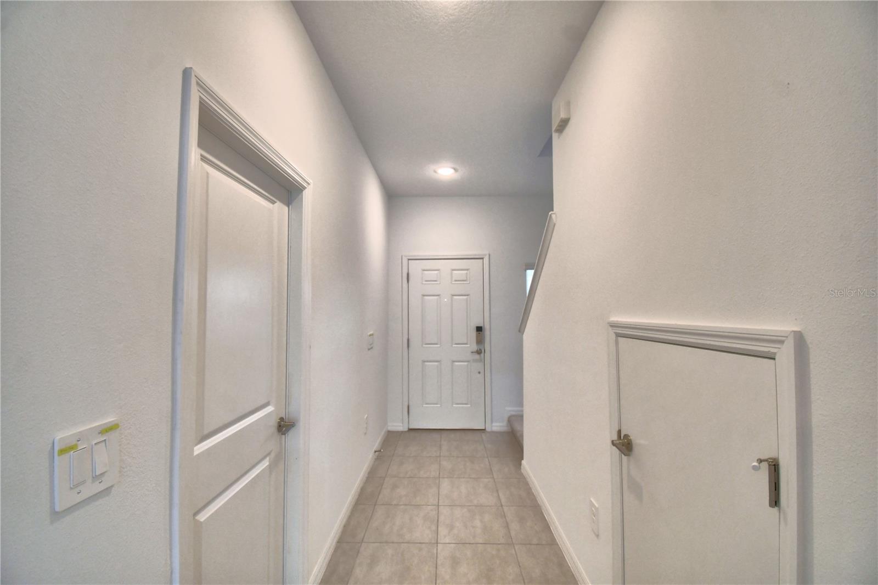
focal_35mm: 15
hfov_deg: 100.4
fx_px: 366
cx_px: 439
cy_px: 292
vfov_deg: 77.3
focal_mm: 10
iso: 400
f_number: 4.5
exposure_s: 1/125
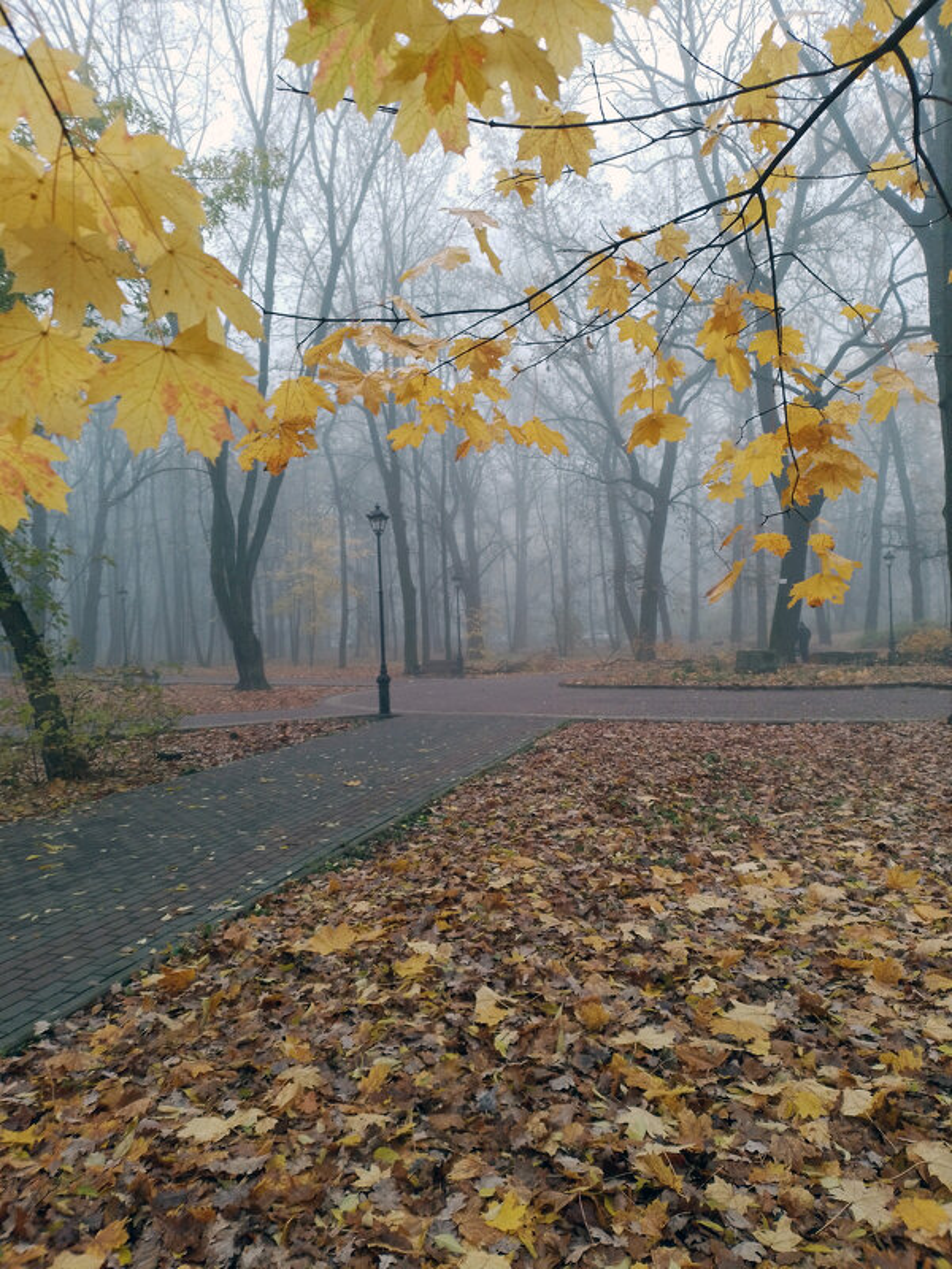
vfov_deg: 52.6
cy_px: 634
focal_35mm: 35
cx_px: 476
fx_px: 1283
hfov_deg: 40.7
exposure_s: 1/50
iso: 125
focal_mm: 3.94
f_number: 2.4
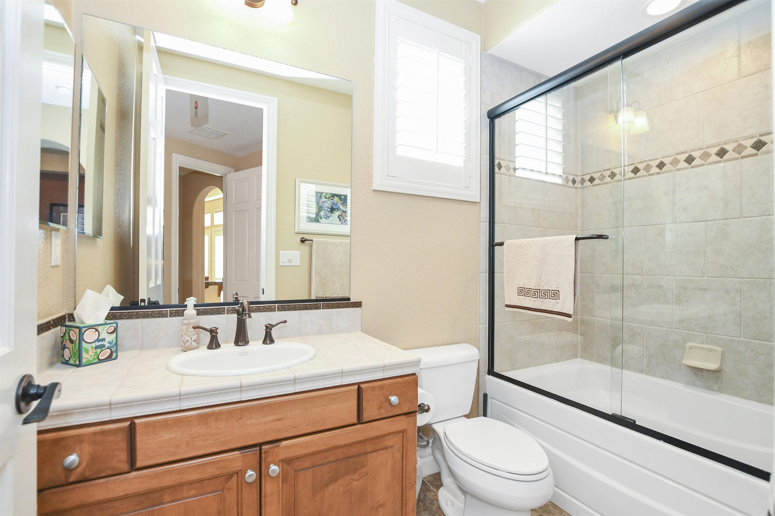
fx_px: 323
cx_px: 388
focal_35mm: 15
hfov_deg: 100.4
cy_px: 258
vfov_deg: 77.3
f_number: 4.5
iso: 1000
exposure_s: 1/60
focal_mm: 10
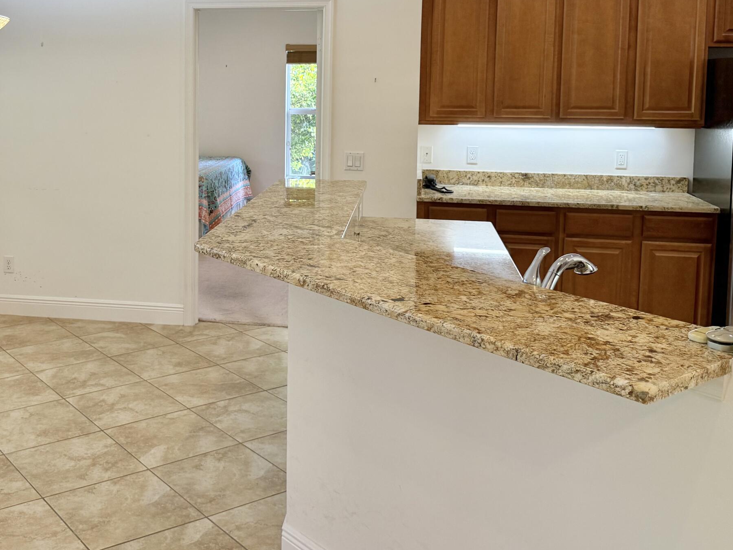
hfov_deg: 45.8
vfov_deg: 35.3
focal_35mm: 40
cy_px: 147
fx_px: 847
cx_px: 226
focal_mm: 6.76
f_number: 1.78
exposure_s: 1/132
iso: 160
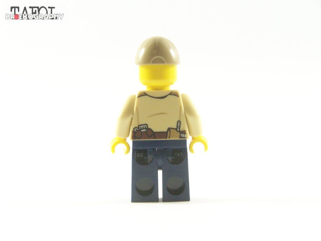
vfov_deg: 14.1
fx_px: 974
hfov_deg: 18.7
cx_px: 160
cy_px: 120
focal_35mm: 105
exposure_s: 1/60
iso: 400
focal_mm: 17.5
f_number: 4
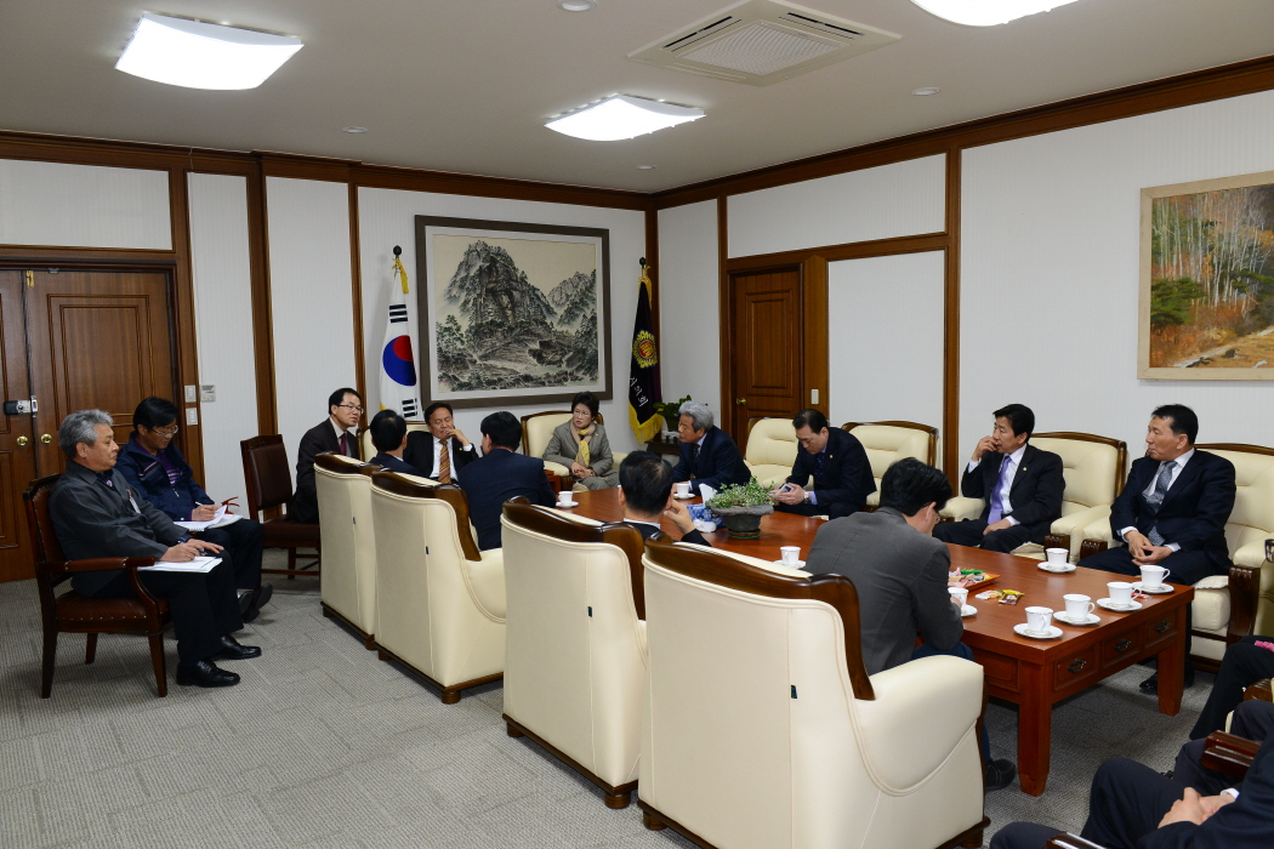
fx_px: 920
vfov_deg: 49.6
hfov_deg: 69.4
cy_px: 424
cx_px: 637
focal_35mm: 26
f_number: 7.1
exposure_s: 1/60
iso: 1000
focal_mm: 26
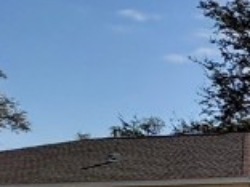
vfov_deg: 15.7
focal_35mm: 92
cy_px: 197
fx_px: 664
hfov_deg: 11.4
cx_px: 753
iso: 40
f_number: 2.2
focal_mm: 2.22
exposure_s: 1/4367
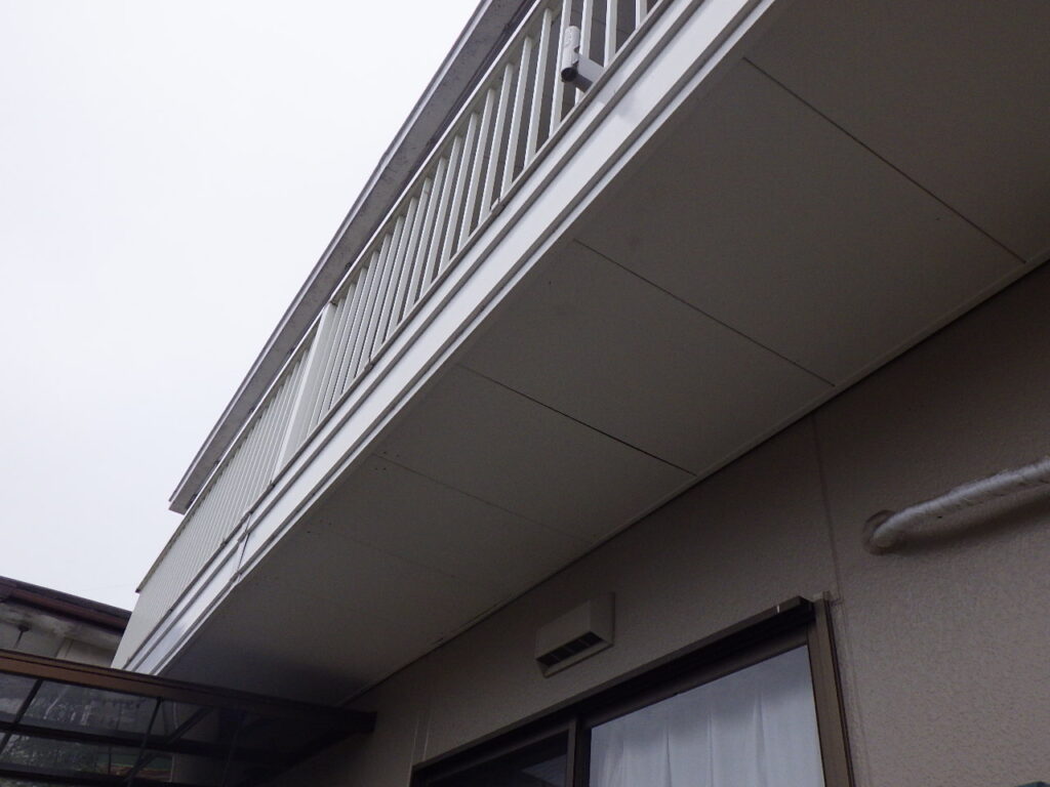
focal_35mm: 28
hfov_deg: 63.4
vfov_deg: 49.7
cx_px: 525
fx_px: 849
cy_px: 394
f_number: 4.2
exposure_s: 1/640
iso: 250
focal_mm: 5
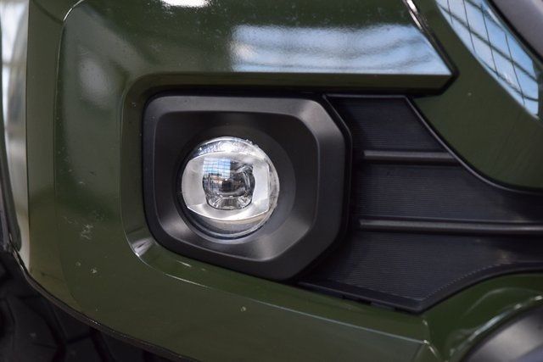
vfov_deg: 13.0
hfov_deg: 19.5
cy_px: 181
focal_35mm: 105
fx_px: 1584
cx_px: 272
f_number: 4
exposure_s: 1/125
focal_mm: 70
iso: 1600
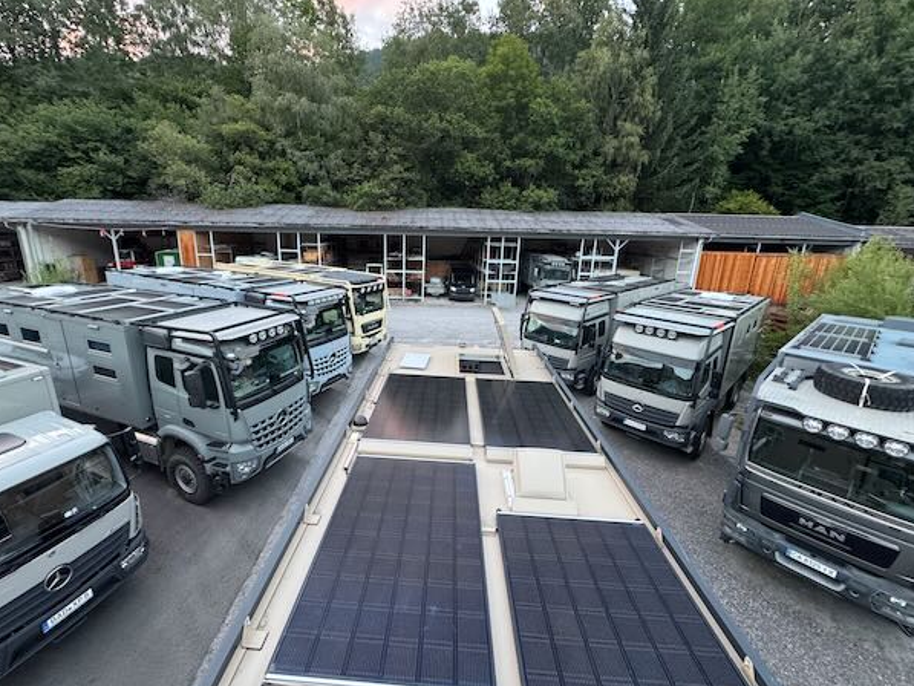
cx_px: 430
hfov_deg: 98.0
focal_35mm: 15
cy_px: 332
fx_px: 396
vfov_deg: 81.7
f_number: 2.2
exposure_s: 1/90
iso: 320
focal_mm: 2.22
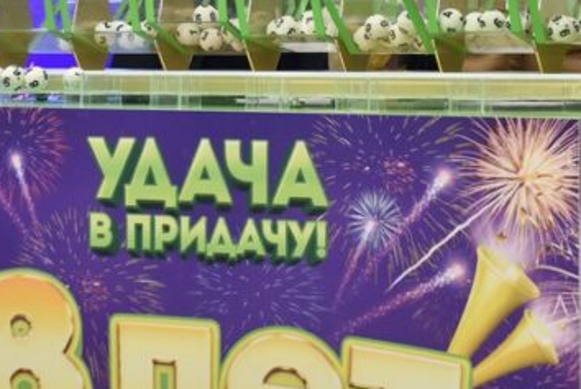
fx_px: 2569
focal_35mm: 159
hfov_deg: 12.9
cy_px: 10
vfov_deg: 8.6
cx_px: 220
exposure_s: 1/200
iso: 1250
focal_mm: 55
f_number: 3.5
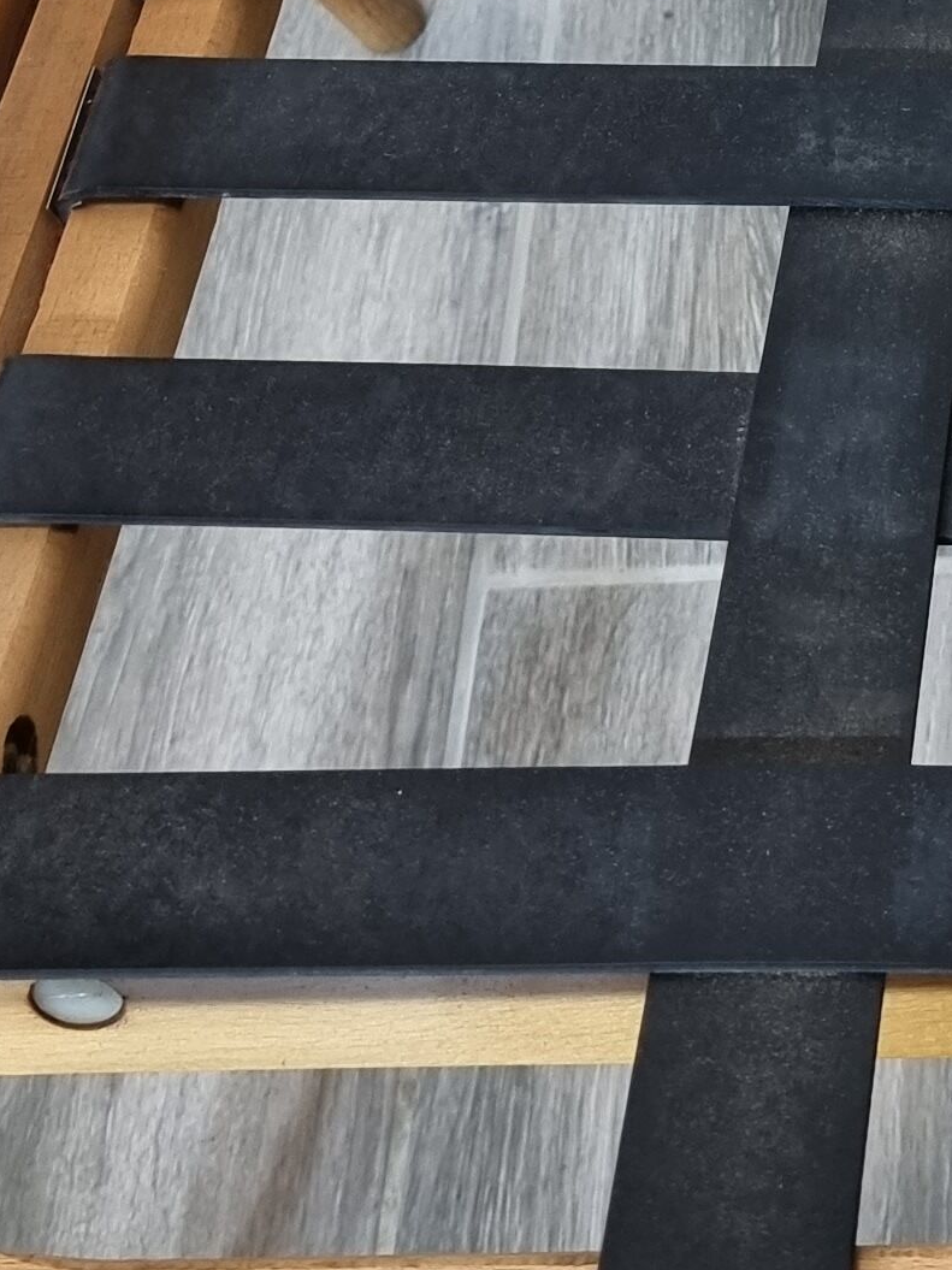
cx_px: 1223
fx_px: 3338
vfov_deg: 20.7
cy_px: -39
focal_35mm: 91
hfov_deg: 15.5
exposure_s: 1/100
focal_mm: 6.7
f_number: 1.8
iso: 200
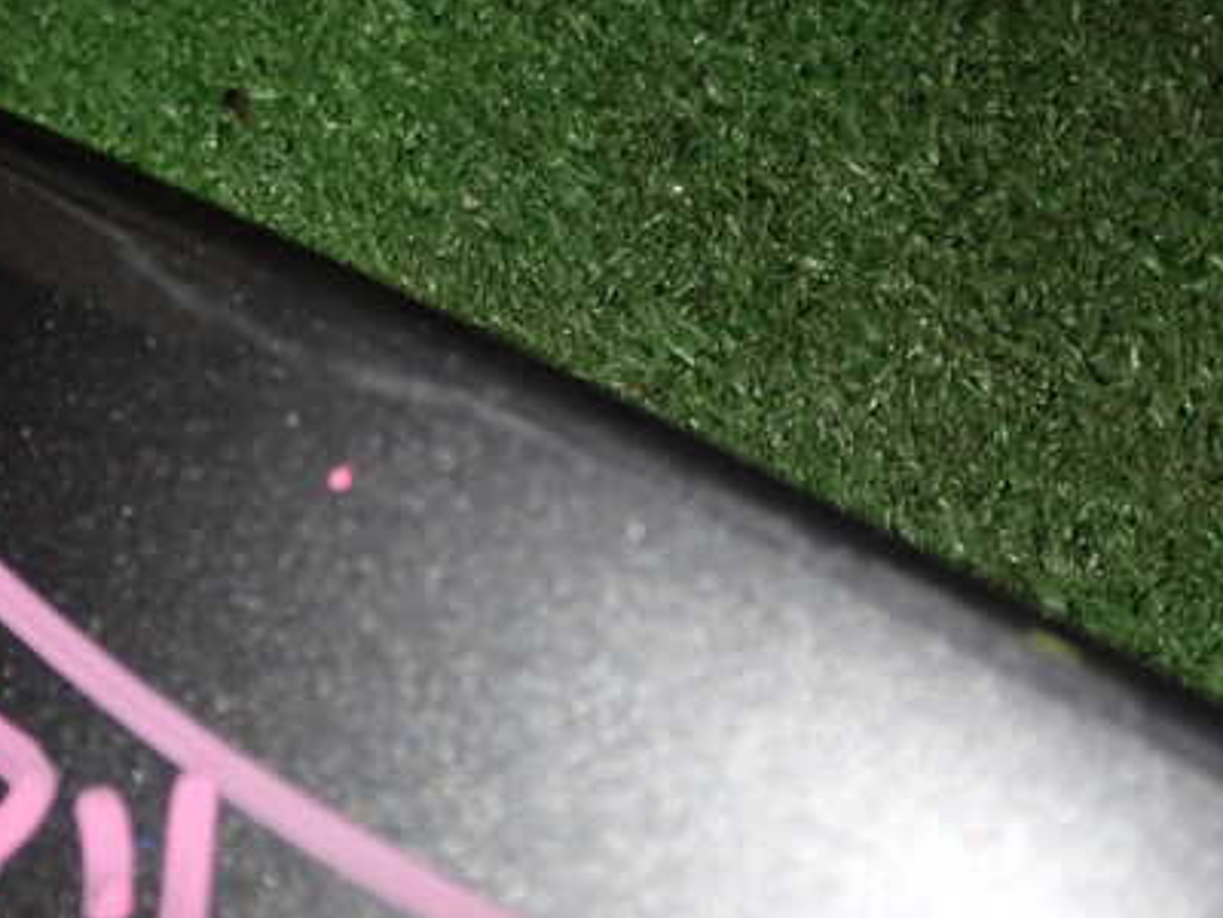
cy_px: 361
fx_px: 2014
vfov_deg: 25.6
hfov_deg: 33.6
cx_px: 437
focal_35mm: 57
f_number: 8
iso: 200
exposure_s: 1/40
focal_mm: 6.83
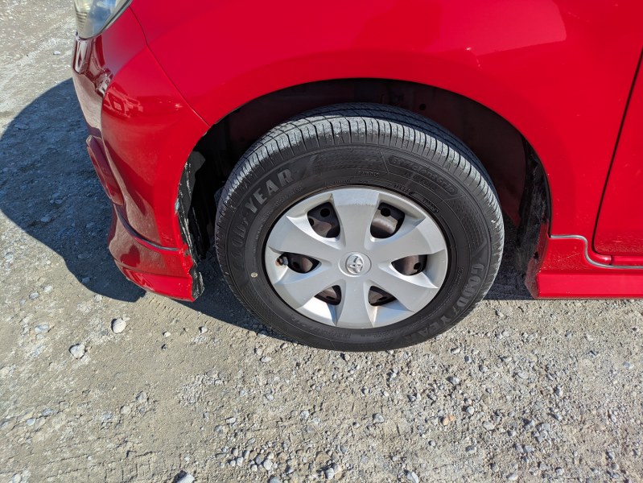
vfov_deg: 54.9
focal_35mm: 25
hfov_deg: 69.4
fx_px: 465
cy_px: 242
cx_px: 322
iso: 47
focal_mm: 5.43
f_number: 1.89
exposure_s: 1/2732
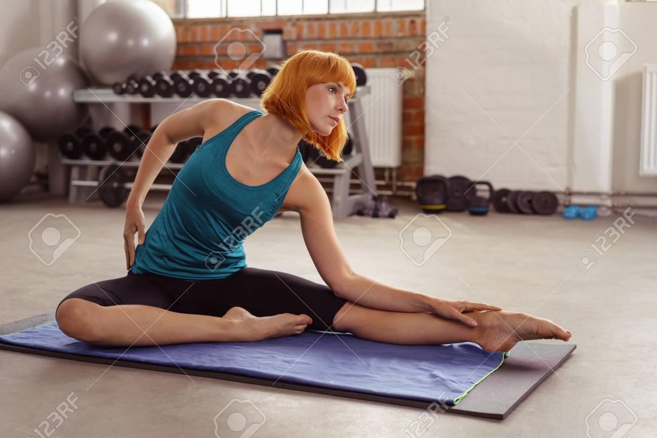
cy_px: 219
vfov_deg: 24.6
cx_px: 328
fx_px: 1004
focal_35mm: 55
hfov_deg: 36.2
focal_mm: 55
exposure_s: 1/160
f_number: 2.8
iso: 100
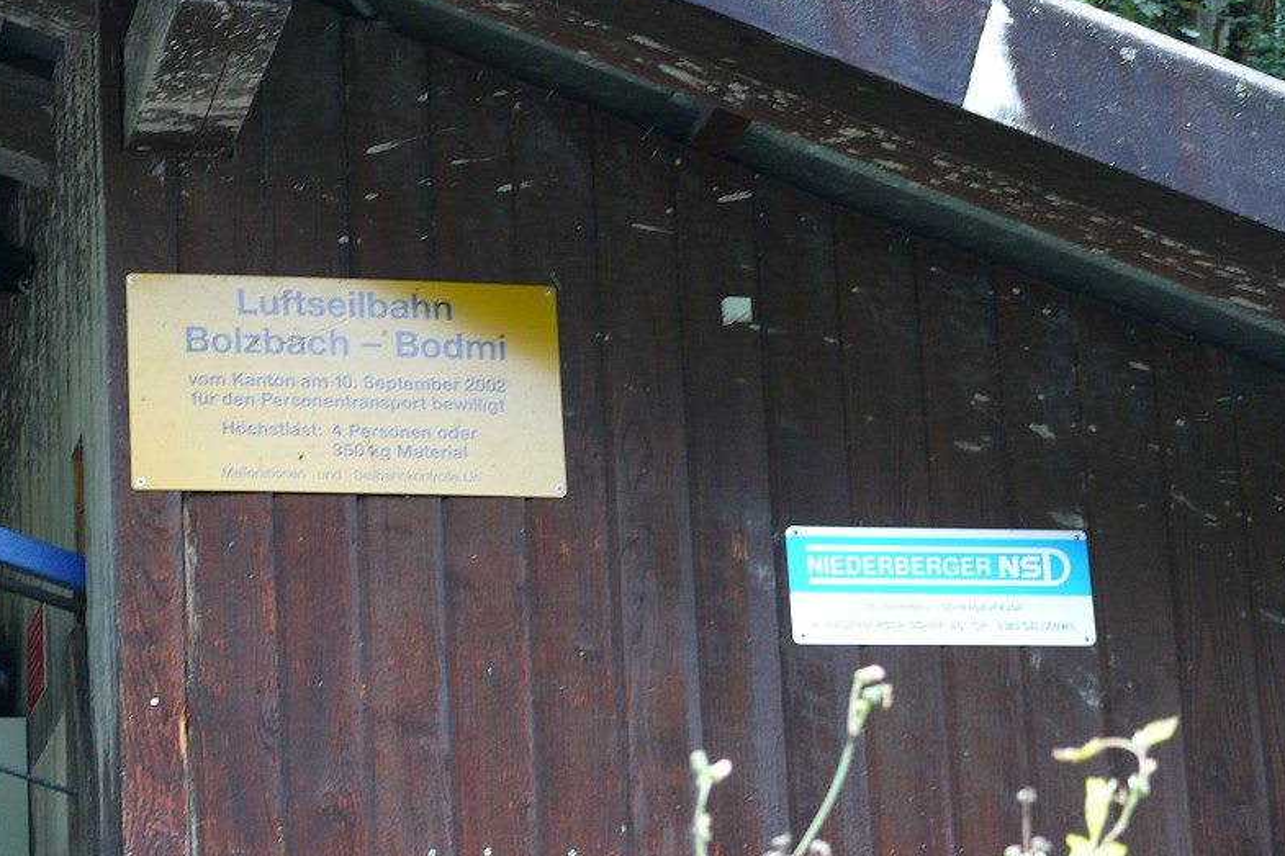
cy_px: 444
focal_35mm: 123
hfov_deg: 16.7
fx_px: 4389
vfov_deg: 11.1
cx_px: 638
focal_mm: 24.6
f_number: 3.6
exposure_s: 1/20
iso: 200
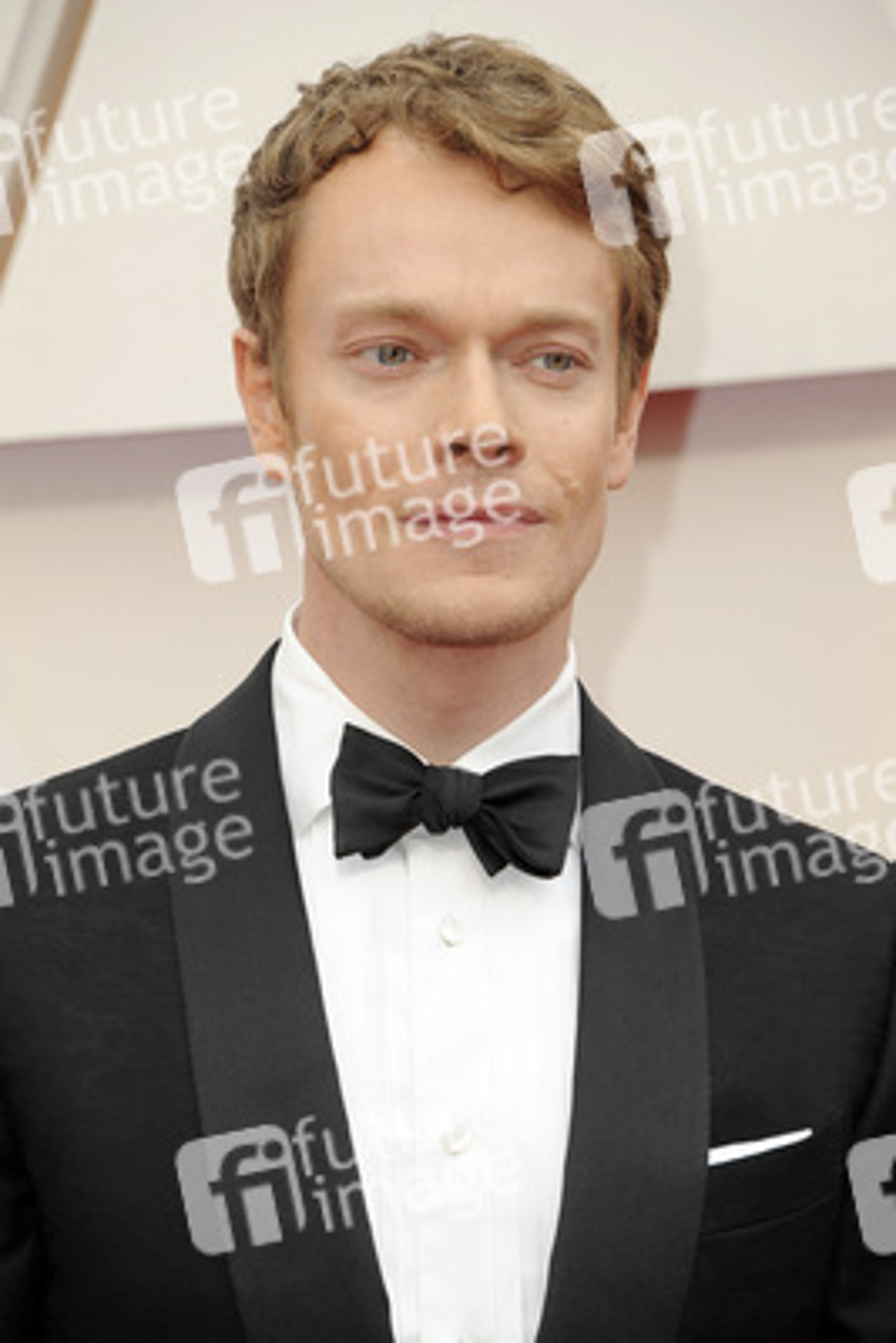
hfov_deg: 4.6
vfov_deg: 6.9
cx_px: 448
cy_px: 672
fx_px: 11189
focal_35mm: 300
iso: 800
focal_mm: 300
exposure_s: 1/200
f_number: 8
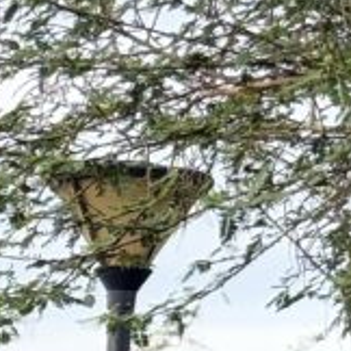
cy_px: 648
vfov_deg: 5.9
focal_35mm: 290
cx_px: -724
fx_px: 3327
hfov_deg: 5.6
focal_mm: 5.96
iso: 50
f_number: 1.6
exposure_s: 1/602
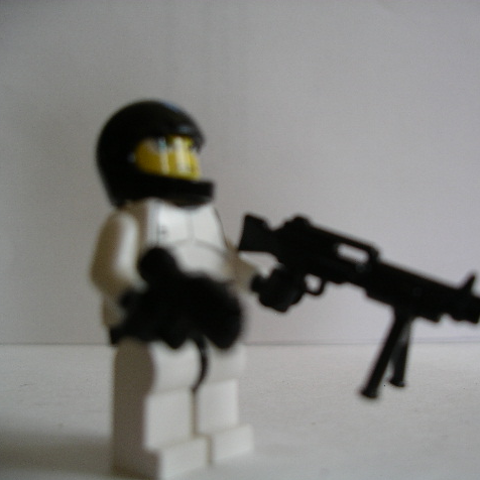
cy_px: 241
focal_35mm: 44
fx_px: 690
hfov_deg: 38.3
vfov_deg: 38.3
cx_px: 271
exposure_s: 1/78
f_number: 2.8
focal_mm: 7.8
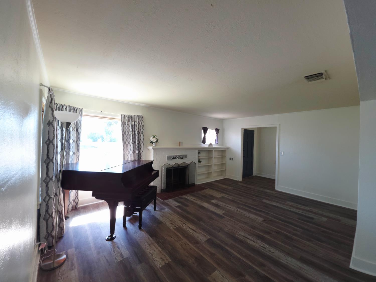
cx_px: 188
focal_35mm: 13
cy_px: 141
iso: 100
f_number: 1.9
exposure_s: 1/30
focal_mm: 2.2
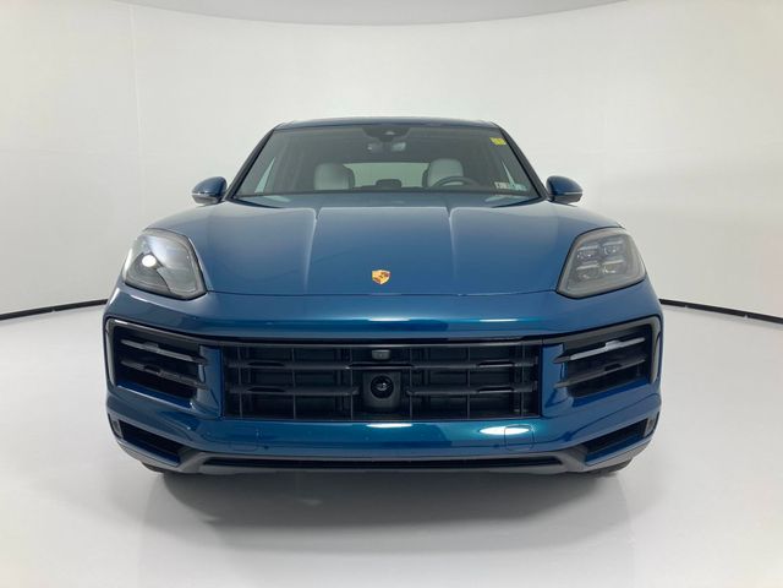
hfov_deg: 63.4
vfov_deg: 49.7
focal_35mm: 28
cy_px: 294
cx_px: 392
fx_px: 633
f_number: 1.8
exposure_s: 1/159
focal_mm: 3.99
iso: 20
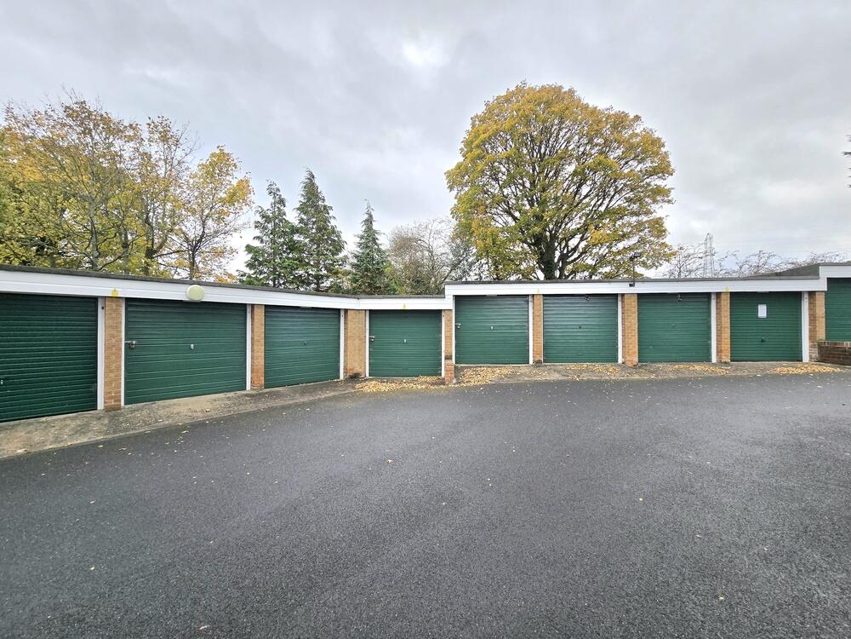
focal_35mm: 13
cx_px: 426
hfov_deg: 106.2
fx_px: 320
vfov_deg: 89.9
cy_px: 320
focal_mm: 2.2
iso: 50
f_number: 2.2
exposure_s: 1/417
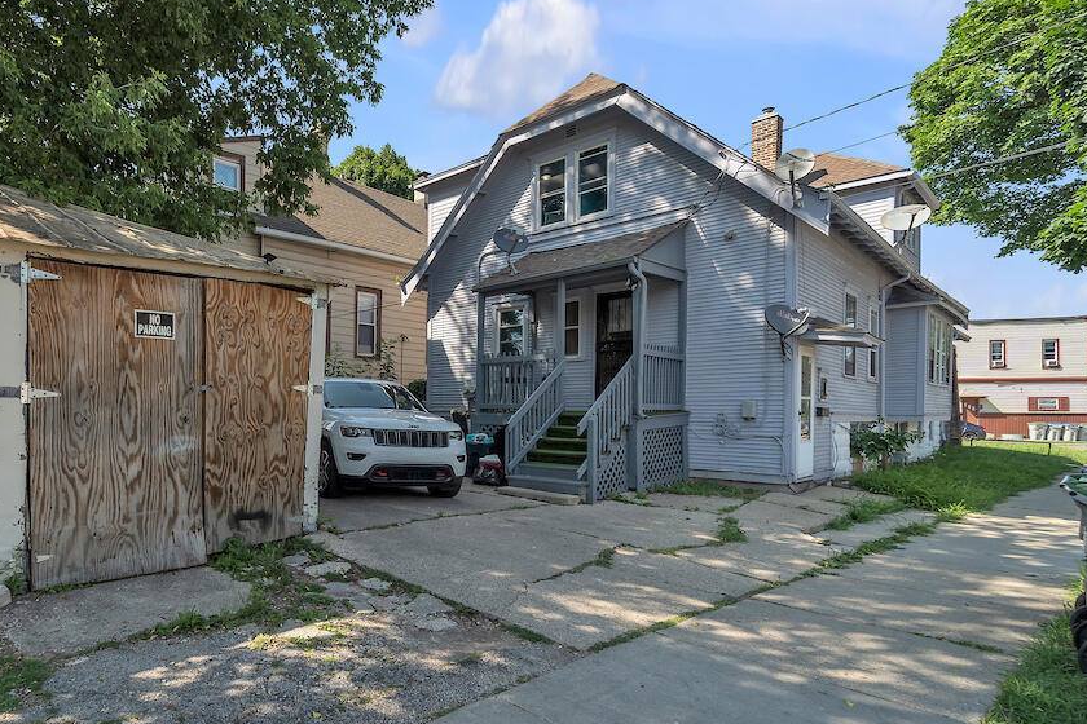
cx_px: 356
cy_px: 414
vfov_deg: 61.7
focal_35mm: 20
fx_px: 604
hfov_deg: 81.0
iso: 400
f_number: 9
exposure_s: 1/320
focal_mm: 14
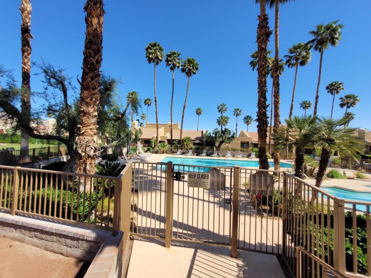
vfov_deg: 89.9
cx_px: 186
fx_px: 139
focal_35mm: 13
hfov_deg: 106.2
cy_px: 139
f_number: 2.2
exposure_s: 1/1272
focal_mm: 1.74
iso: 40
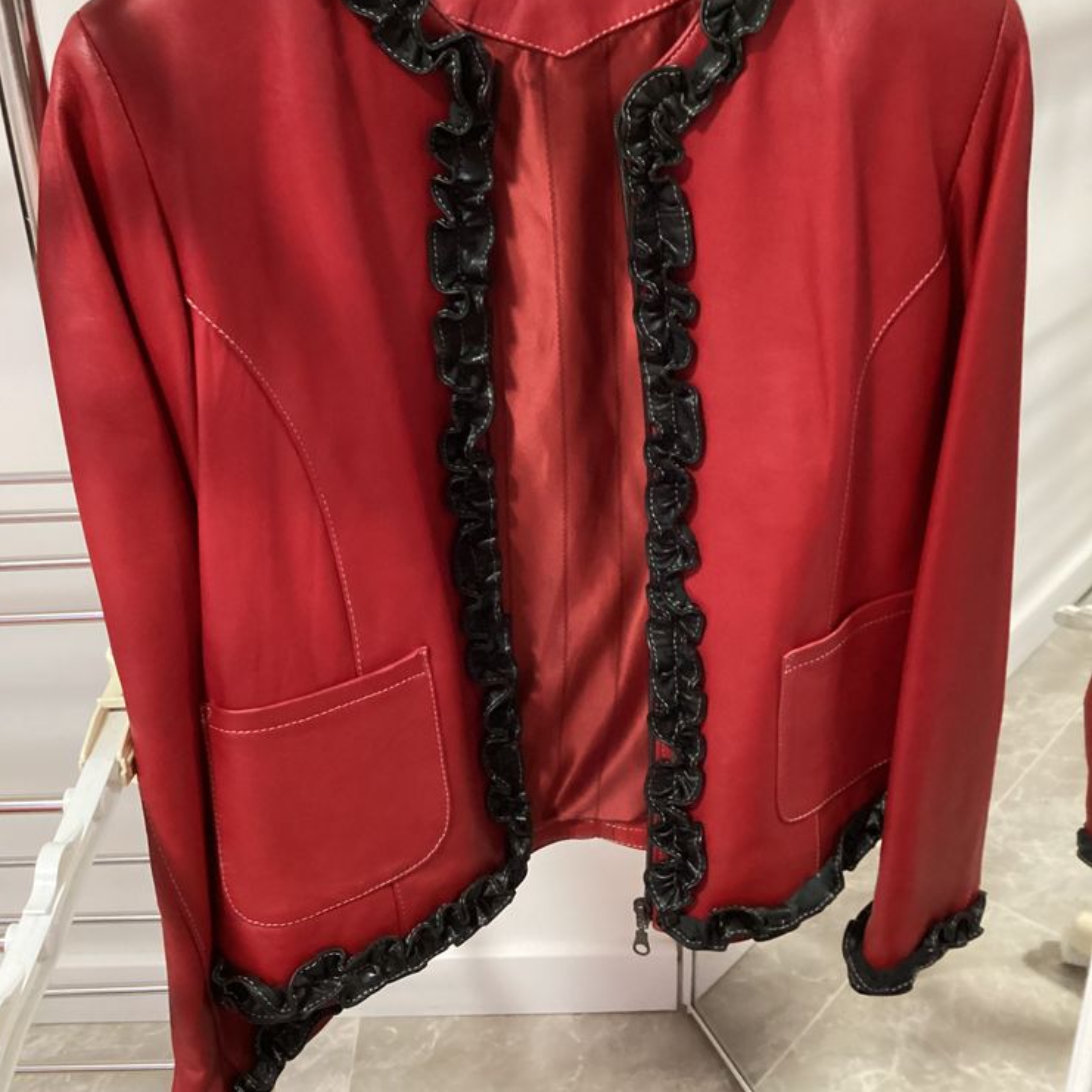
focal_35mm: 37
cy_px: 463
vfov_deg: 44.8
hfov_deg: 44.9
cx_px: 541
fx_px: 1321
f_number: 2.4
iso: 800
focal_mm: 3.3
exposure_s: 1/30
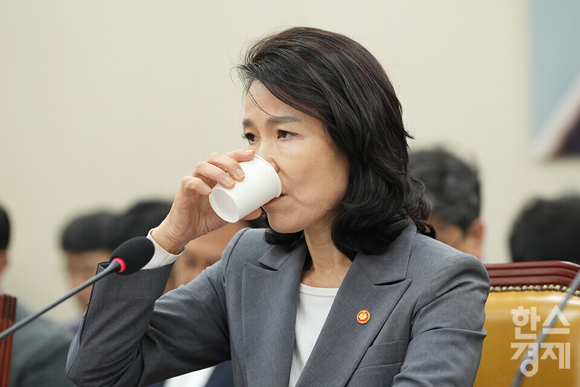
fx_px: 3222
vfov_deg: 6.9
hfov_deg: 10.3
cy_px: 194
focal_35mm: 200
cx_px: 290
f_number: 5
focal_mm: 200
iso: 2500
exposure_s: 1/200
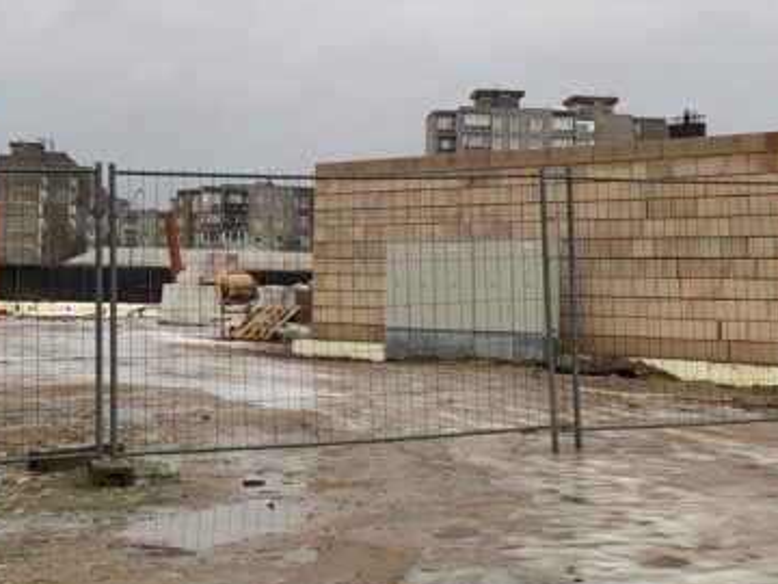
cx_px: 318
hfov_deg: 26.3
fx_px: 1663
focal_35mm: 74
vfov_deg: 19.8
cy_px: 201
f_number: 1.8
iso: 25
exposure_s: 1/185
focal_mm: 4.25
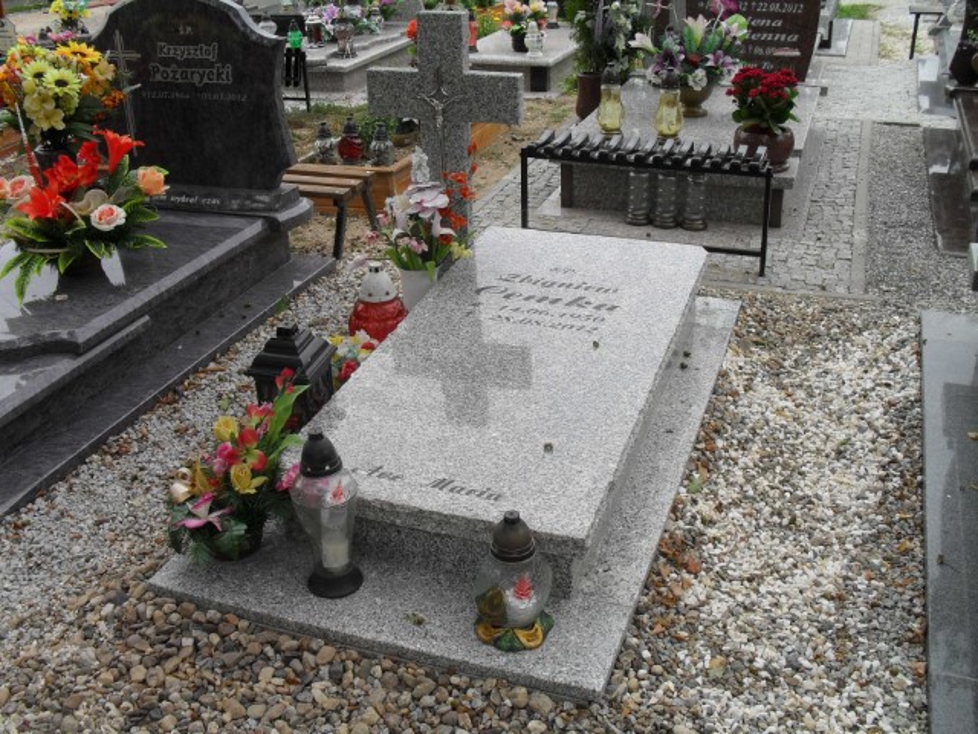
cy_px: 367
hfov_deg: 52.6
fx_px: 989
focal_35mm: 35
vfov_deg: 40.7
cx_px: 489
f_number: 3.2
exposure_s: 1/500
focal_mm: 6.3
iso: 100
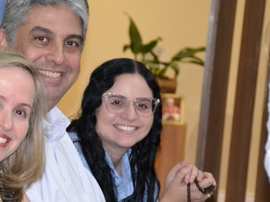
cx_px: -20
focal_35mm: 203
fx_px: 1583
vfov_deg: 7.3
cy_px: 130
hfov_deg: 9.7
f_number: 5
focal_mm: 62
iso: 3200
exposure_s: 1/60
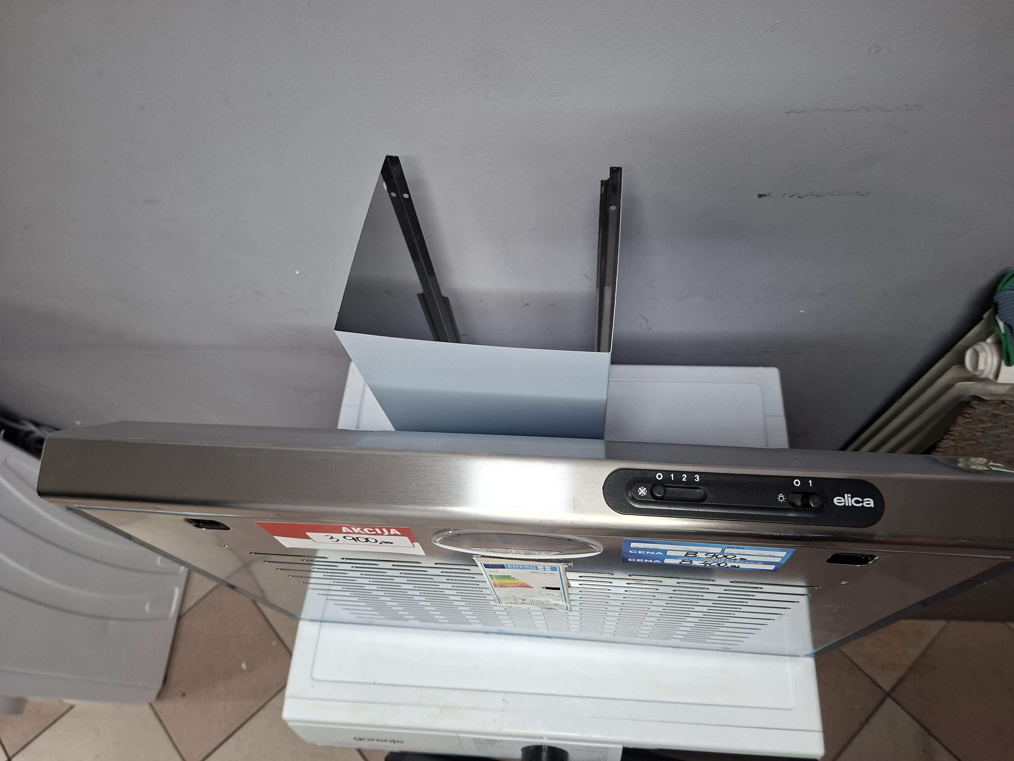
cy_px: 380
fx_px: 674
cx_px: 507
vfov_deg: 58.9
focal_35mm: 23
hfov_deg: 73.9
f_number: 1.8
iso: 200
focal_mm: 5.54
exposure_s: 1/50
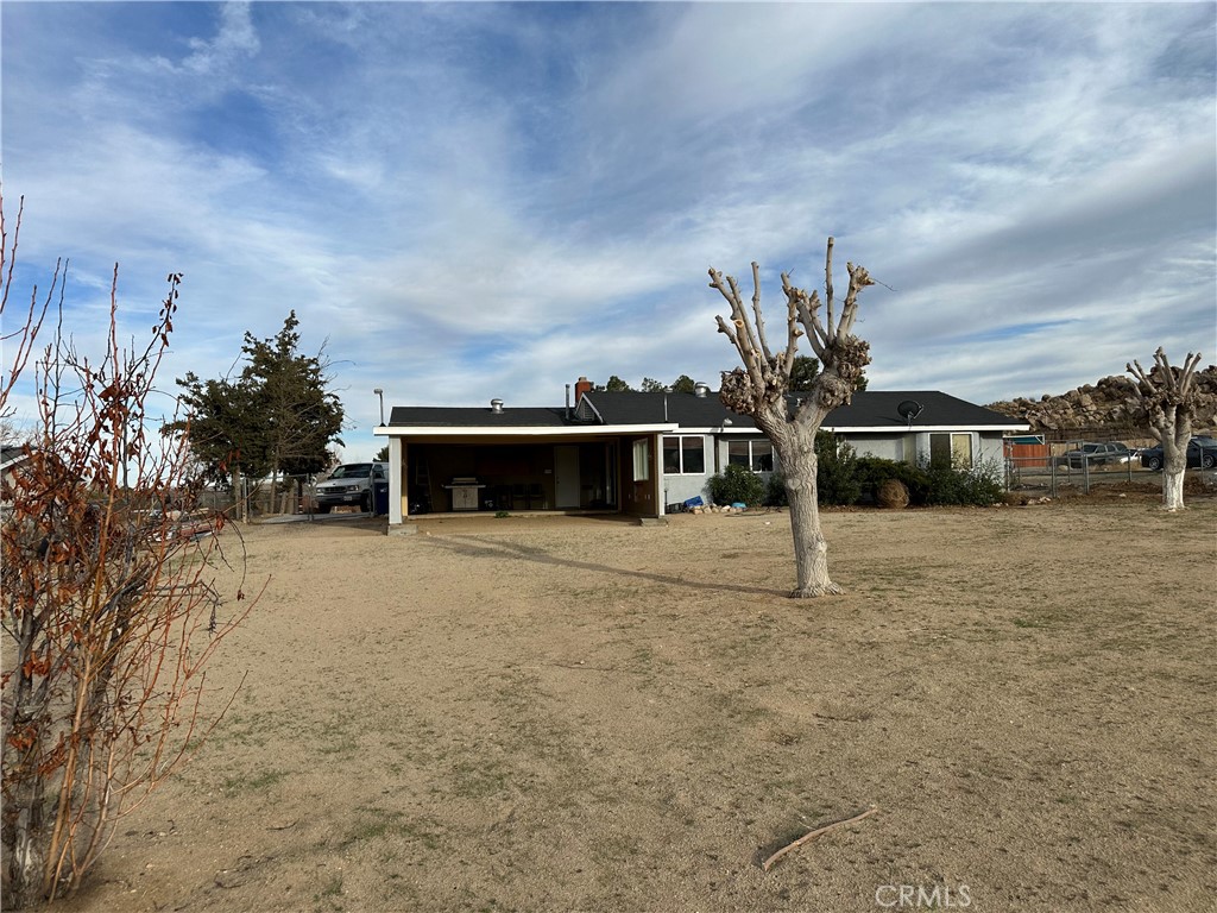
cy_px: 456
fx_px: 844
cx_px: 608
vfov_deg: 56.8
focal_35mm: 24
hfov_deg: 71.6
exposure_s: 1/3597
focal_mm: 6.86
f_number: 1.78
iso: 80
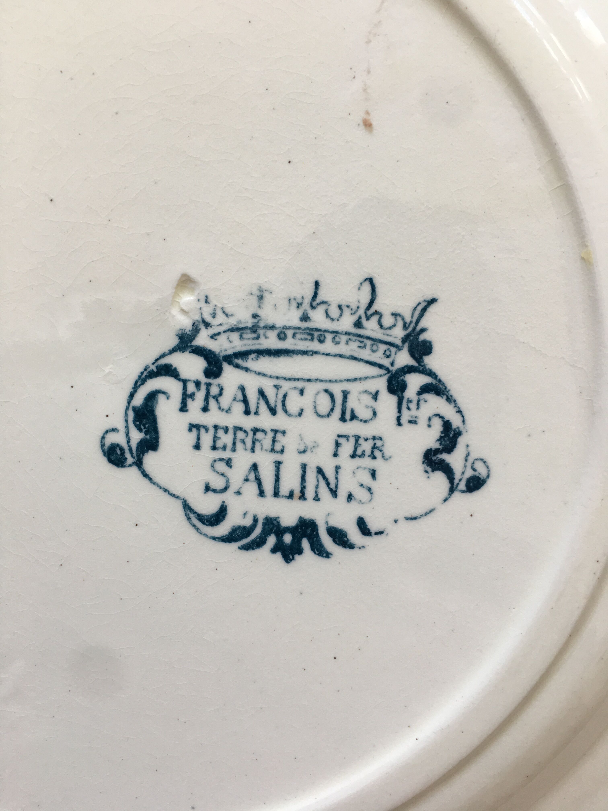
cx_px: 304
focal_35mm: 29
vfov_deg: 61.7
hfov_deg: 48.2
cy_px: 406
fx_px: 679
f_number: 2.2
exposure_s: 1/100
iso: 40
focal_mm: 4.15
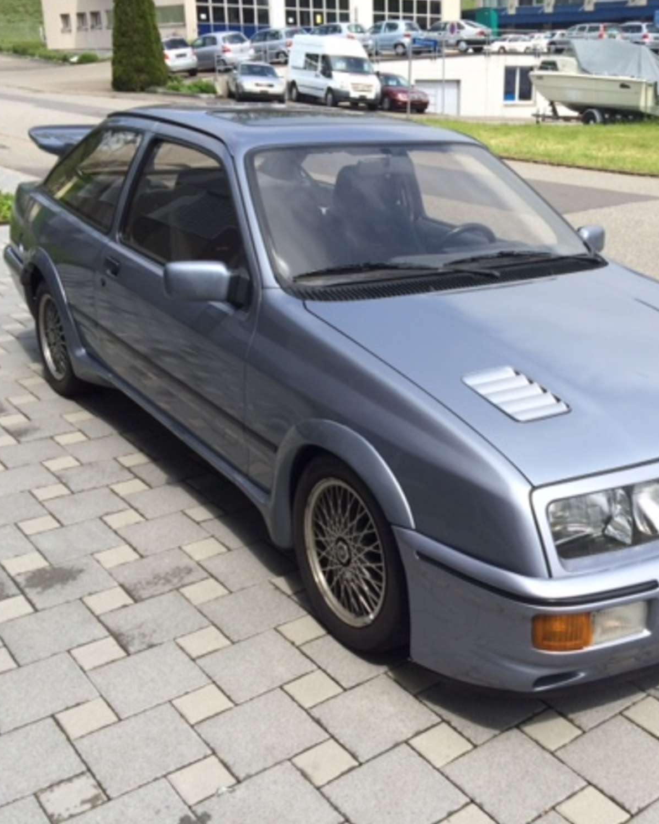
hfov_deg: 38.7
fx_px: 926
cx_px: 441
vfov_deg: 47.9
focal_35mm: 38
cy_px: 410
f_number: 2.2
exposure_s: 1/1520
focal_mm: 4.15
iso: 32
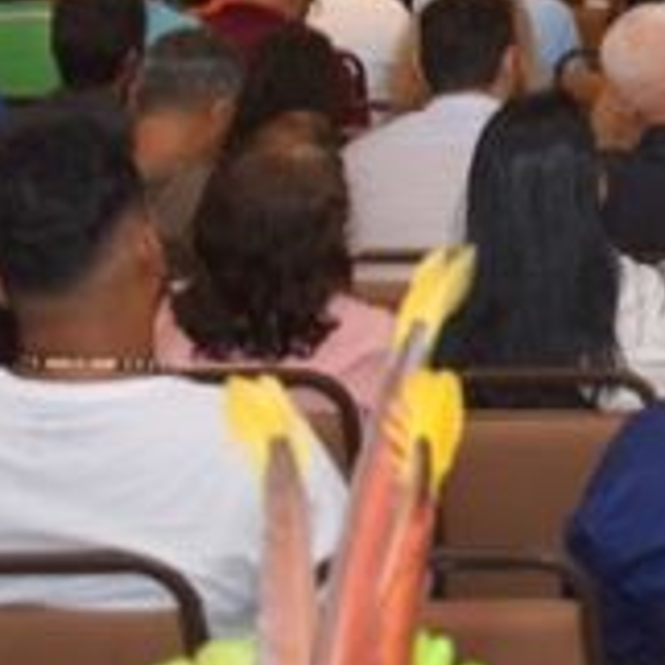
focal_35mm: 106
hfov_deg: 14.0
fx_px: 2304
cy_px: -124
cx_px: 1313
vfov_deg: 15.8
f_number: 3.5
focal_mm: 18
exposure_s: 1/60
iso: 800
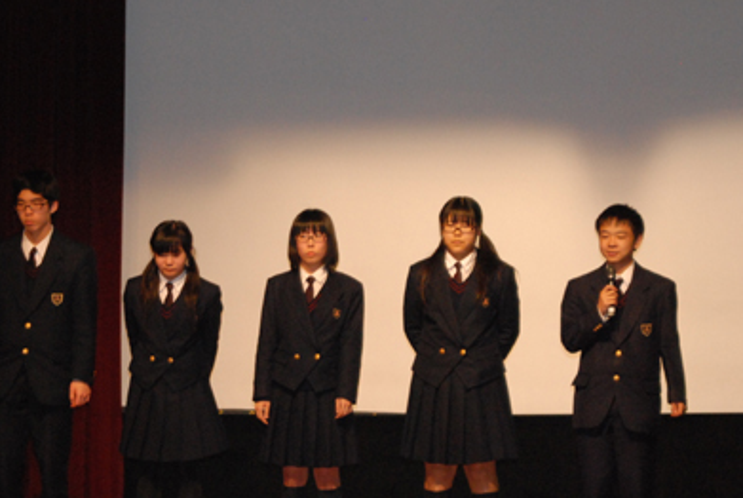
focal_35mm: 161
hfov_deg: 12.7
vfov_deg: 8.6
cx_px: 310
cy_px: 291
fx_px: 3328
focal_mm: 70
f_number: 5
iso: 1600
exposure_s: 1/60
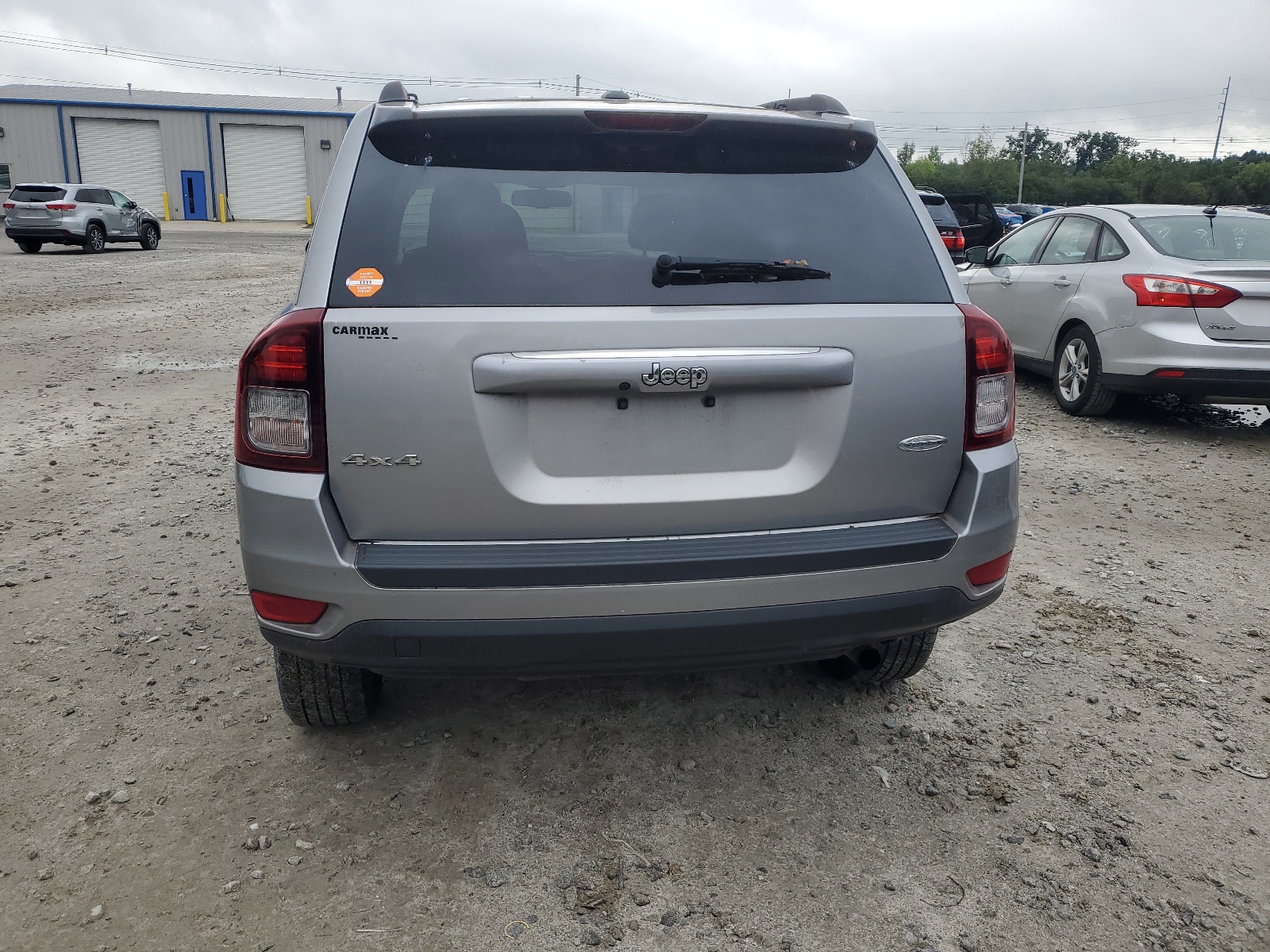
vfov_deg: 53.1
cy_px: 476
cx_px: 635
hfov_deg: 67.3
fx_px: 954
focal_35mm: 26
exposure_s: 1/909
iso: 50
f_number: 1.5
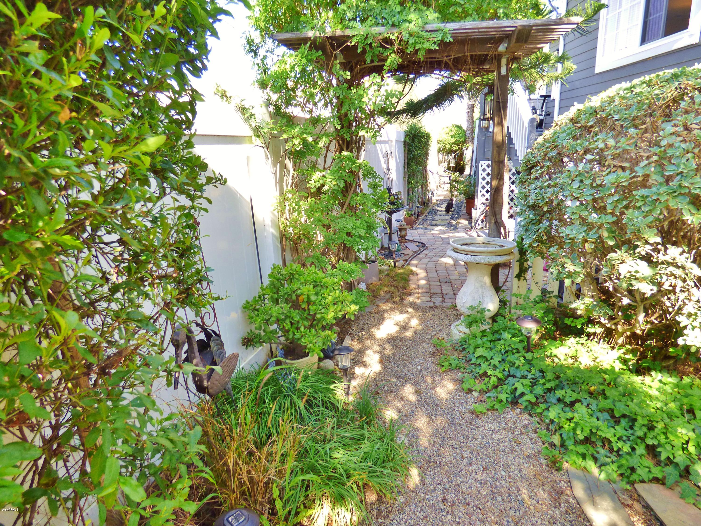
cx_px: 350
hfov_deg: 81.7
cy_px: 263
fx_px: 405
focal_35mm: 20
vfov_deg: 66.0
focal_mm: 3.58
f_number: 2.8
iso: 100
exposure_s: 1/100
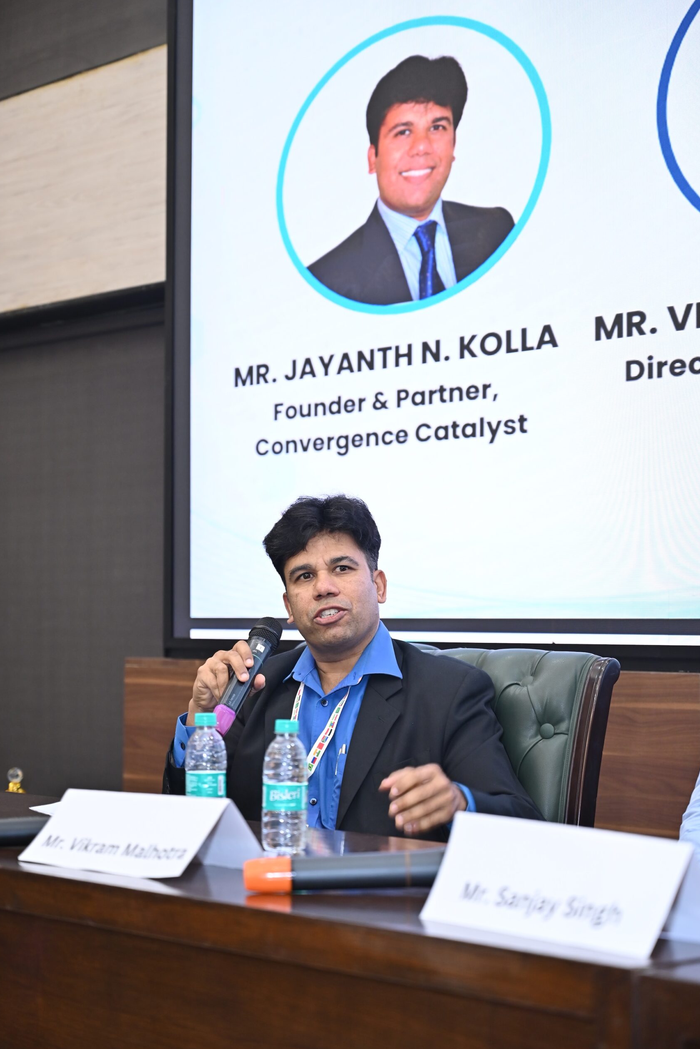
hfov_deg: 19.2
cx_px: 351
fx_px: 2070
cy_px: 528
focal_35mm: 71
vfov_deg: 28.5
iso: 1000
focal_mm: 70
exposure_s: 1/125
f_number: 4
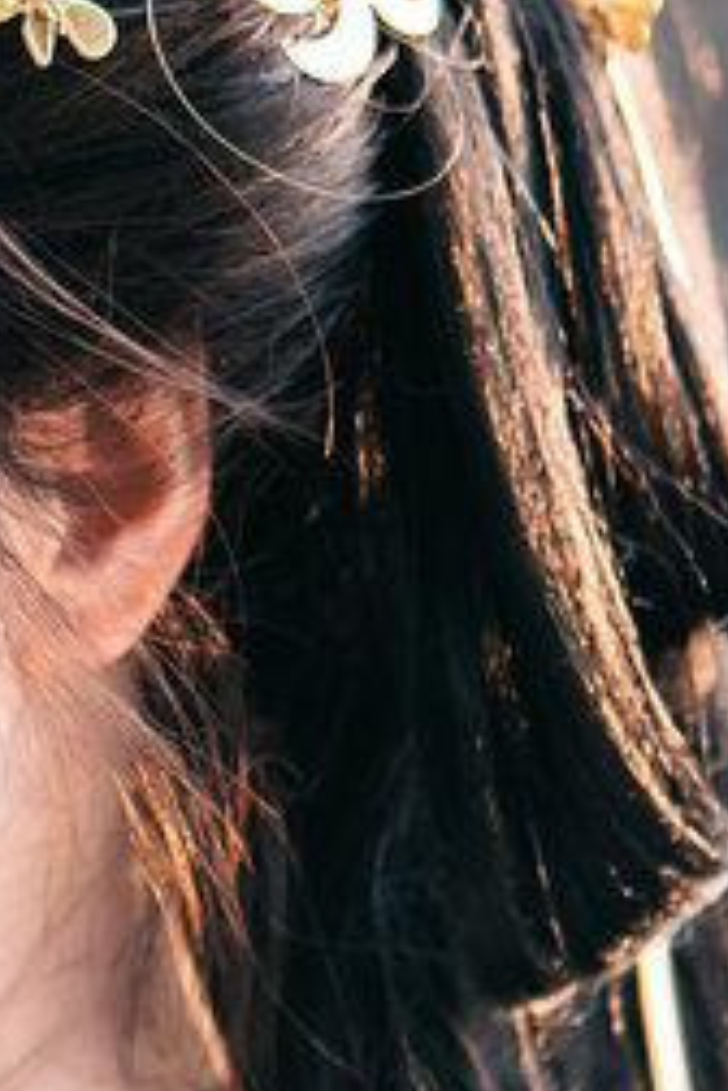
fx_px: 13831
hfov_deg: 3.0
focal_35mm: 456
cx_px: -568
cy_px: 1221
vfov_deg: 4.5
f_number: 1.8
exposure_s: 1/640
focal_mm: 85
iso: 800
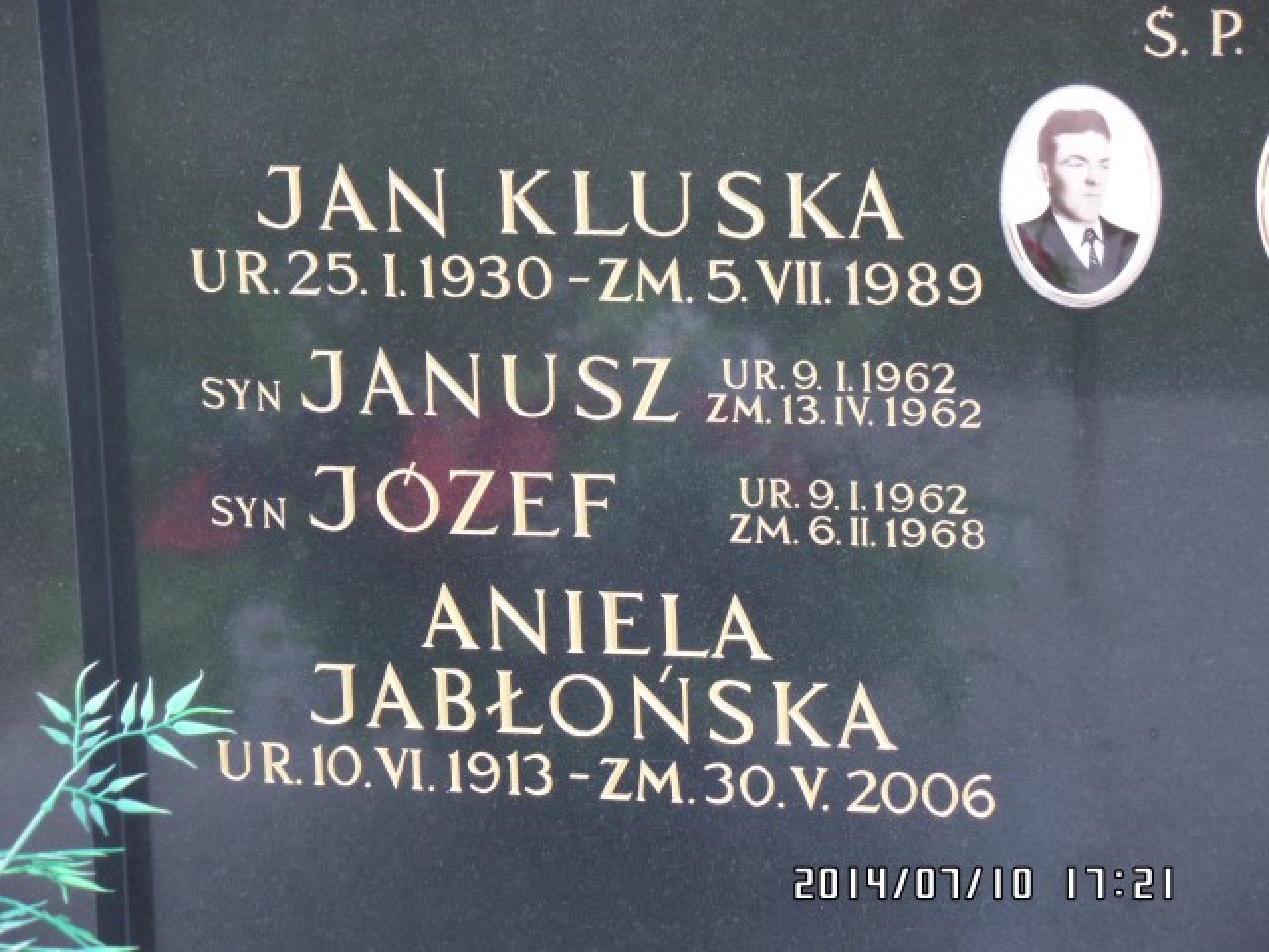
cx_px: 634
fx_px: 5169
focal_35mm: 141
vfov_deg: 10.5
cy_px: 476
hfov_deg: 14.0
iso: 160
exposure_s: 1/60
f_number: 4.2
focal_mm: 25.2
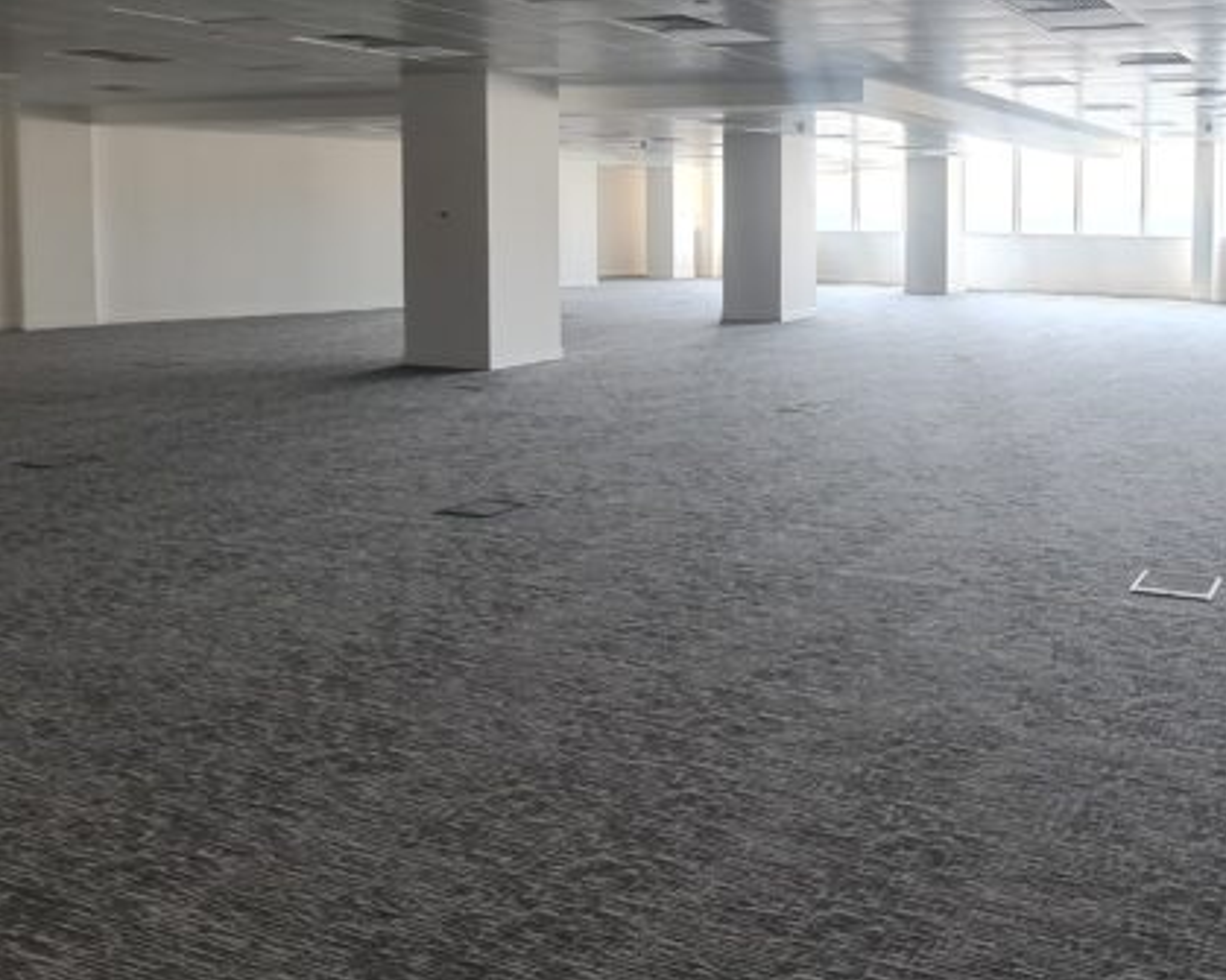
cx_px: 957
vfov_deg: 45.9
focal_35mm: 31
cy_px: 278
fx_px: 1125
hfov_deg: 53.9
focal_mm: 2.2
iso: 100
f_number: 2.2
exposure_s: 1/50
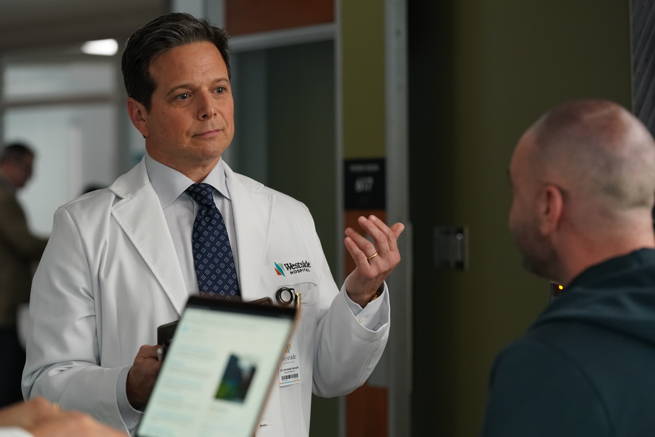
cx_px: 328
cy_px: 218
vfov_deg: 11.9
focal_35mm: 115
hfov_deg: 17.8
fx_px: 2092
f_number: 4
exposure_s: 1/160
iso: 4000
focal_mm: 115
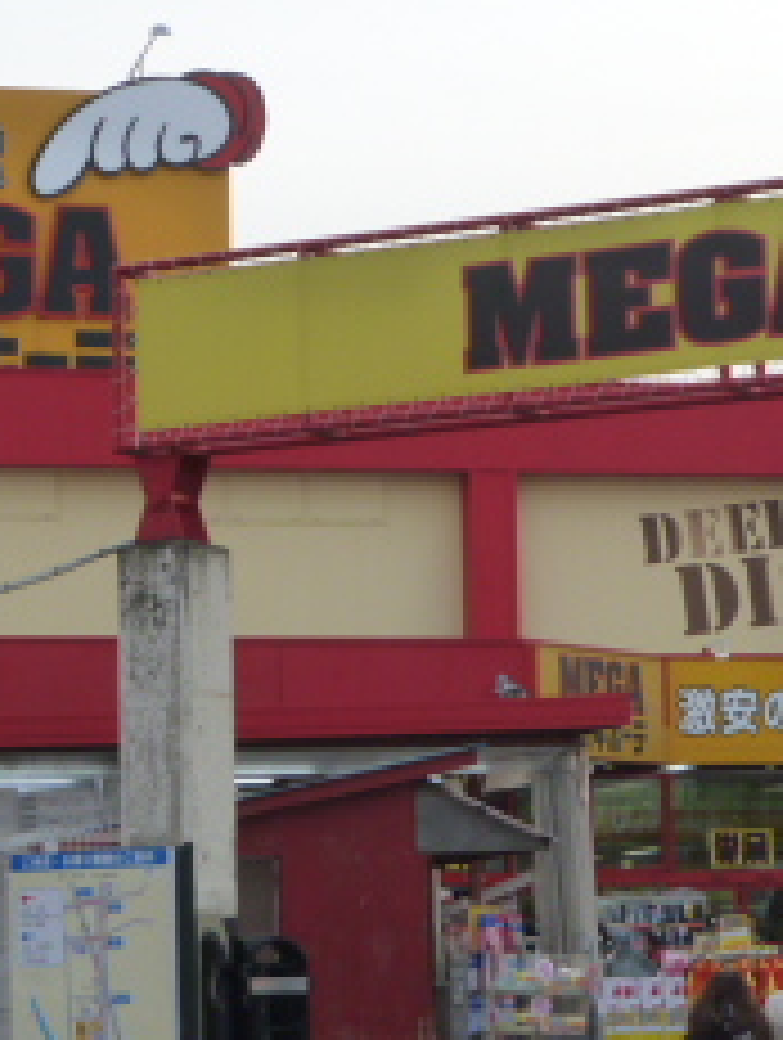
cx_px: 644
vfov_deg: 15.1
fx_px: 3910
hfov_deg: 11.4
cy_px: 513
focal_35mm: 130
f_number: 3.9
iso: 125
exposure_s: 1/200
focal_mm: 8.3
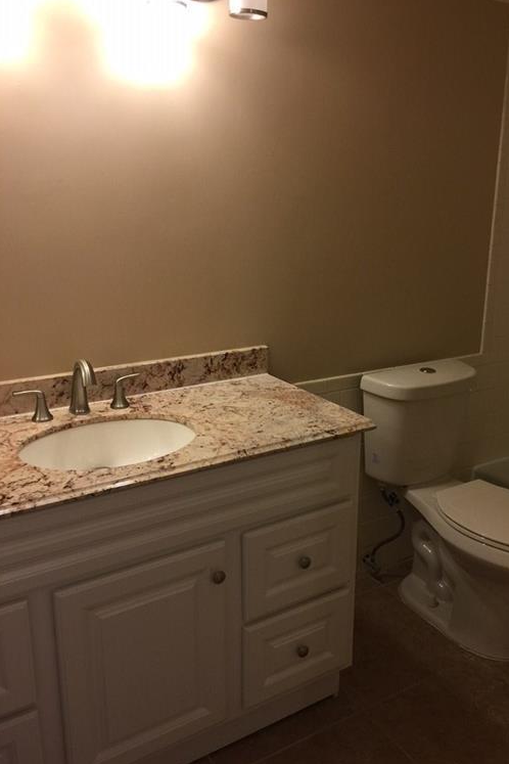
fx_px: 657
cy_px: 374
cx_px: 290
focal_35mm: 31
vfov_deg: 60.3
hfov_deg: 42.2
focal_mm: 4.15
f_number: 2.2
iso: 50
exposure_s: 1/30
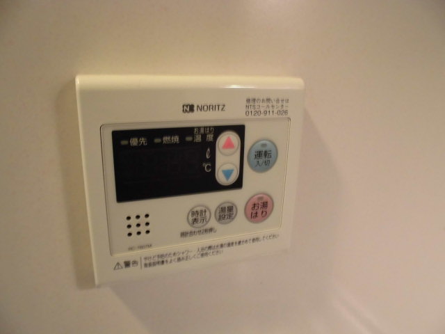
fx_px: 334
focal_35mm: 26
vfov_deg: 53.1
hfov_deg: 67.3
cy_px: 167
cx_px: 222
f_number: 3.5
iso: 400
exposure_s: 1/8
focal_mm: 4.6
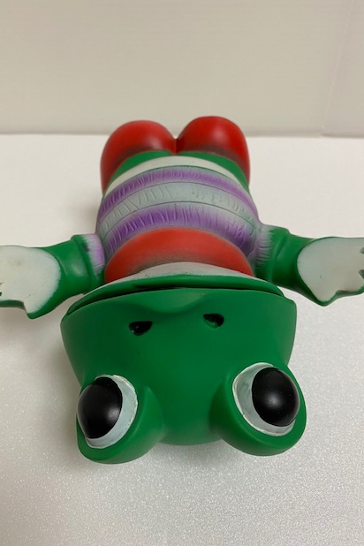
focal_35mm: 28
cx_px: 178
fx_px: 425
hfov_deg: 46.4
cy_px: 271
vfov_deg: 65.5
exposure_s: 1/50
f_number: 1.8
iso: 160
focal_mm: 4.25
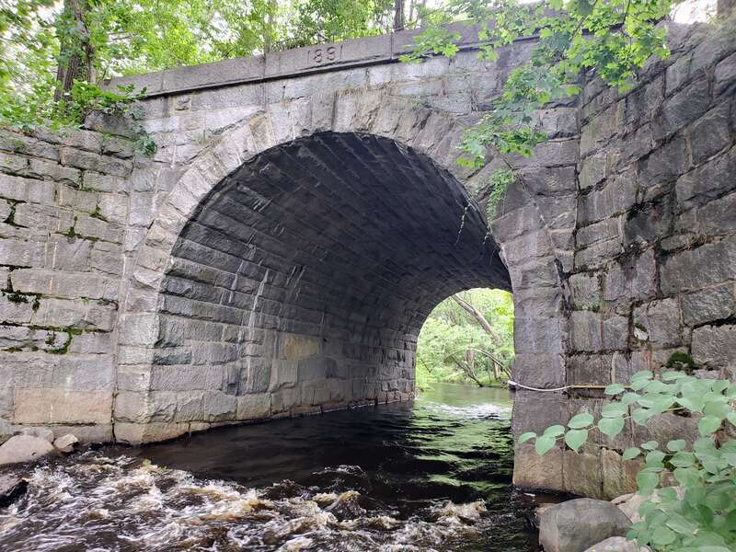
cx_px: 368
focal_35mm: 26
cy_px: 276
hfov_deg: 67.3
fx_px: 553
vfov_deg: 53.1
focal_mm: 4.3
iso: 200
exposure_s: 1/59
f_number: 2.4
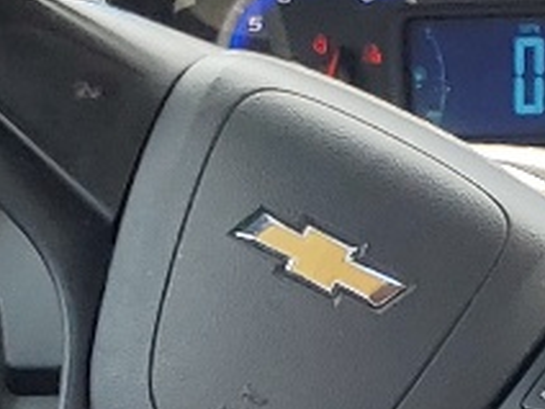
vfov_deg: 6.9
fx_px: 3086
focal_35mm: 196
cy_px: 1188
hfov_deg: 9.2
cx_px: 1229
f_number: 1.5
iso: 50
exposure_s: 1/263
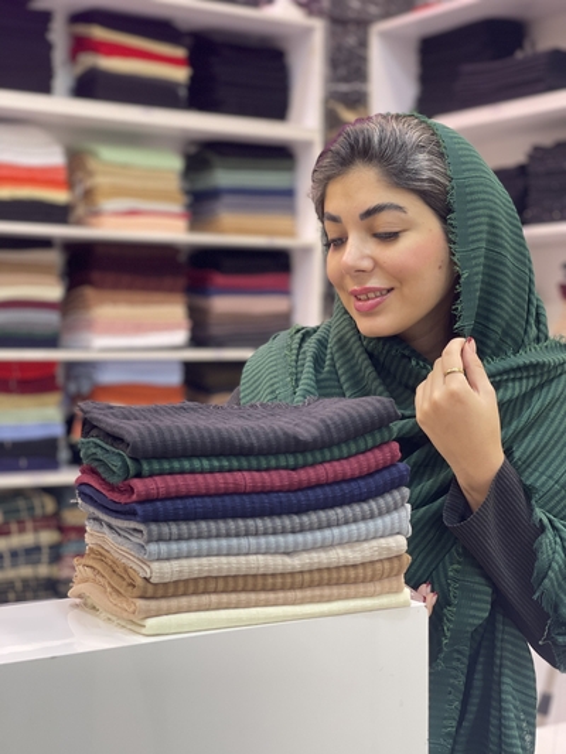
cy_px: 377
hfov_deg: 22.9
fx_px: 1395
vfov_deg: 30.3
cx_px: 283
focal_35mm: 64
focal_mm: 7.5
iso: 125
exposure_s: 1/50
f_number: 2.2
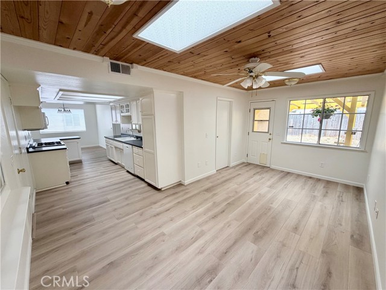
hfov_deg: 102.1
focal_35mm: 14
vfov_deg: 85.7
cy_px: 145
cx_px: 193
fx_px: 156
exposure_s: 1/121
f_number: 2.2
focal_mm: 2.22
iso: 125
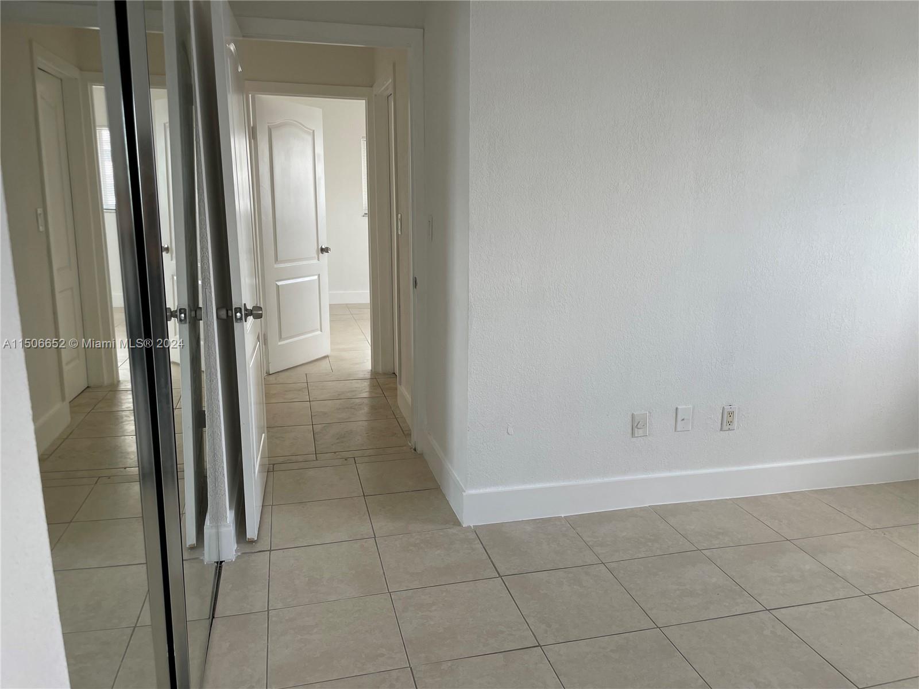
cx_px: 460
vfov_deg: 53.1
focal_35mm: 26
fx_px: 690
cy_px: 344
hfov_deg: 67.3
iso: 50
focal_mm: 4.2
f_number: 1.6
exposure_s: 1/121
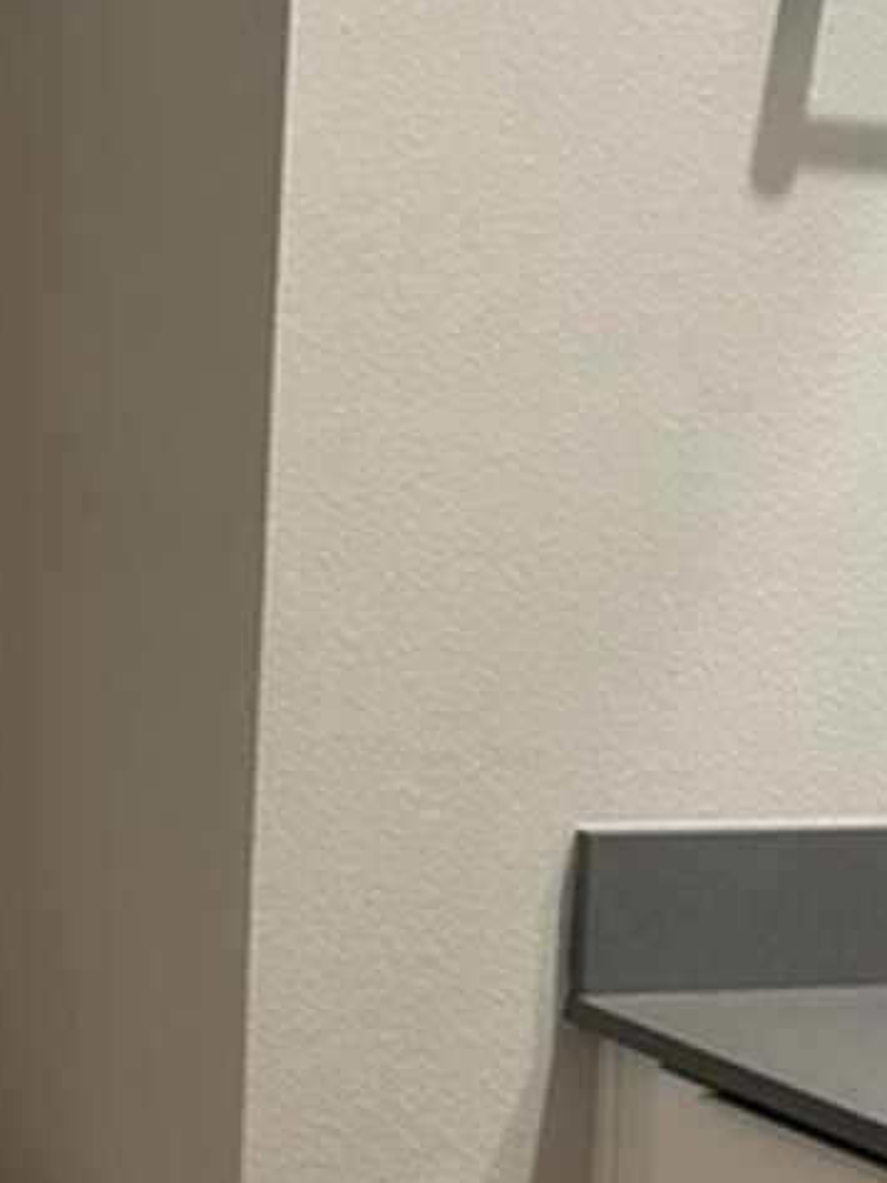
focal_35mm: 86
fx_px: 2938
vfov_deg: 22.8
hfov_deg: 16.8
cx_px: 22
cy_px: 604
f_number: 1.78
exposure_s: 1/60
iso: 250
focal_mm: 6.86
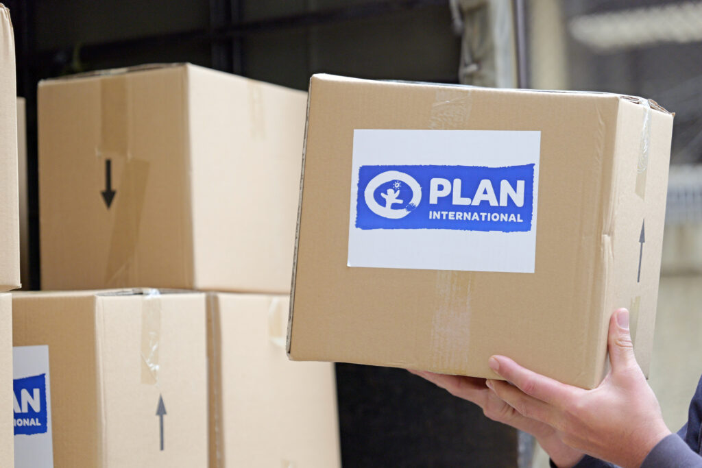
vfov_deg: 13.0
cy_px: 234
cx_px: 351
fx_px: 2048
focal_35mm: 105
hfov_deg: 19.5
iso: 640
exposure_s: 1/1600
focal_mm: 105
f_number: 4
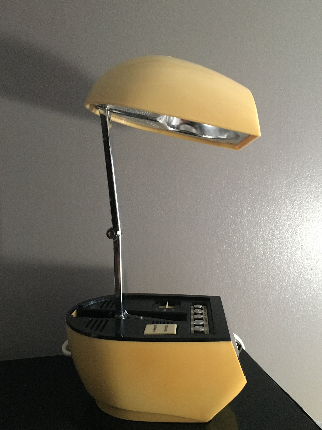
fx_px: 372
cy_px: 222
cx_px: 159
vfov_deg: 60.0
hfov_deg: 46.8
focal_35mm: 30
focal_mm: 4.15
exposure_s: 1/17
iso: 400
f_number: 2.2
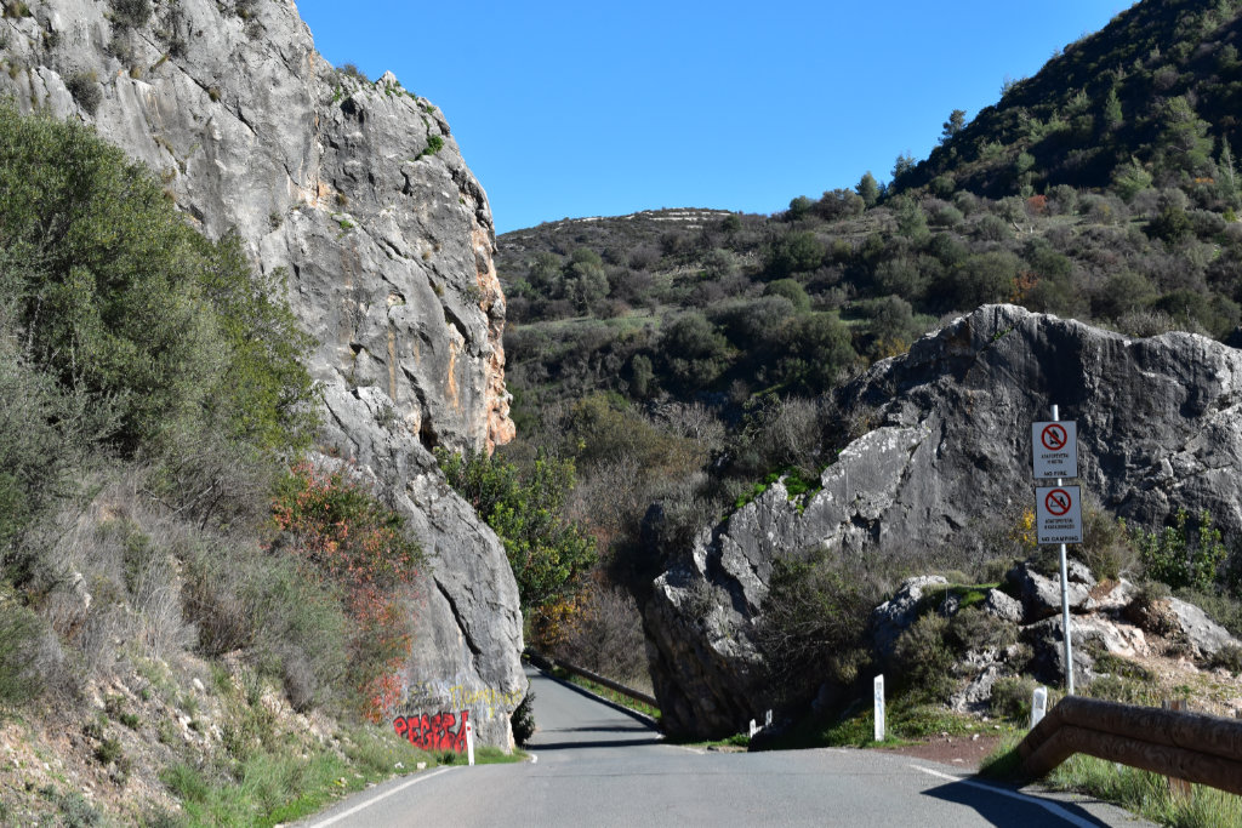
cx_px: 621
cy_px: 414
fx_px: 2484
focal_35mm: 72
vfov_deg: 18.9
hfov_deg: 28.1
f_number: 11
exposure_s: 1/500
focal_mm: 48
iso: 400
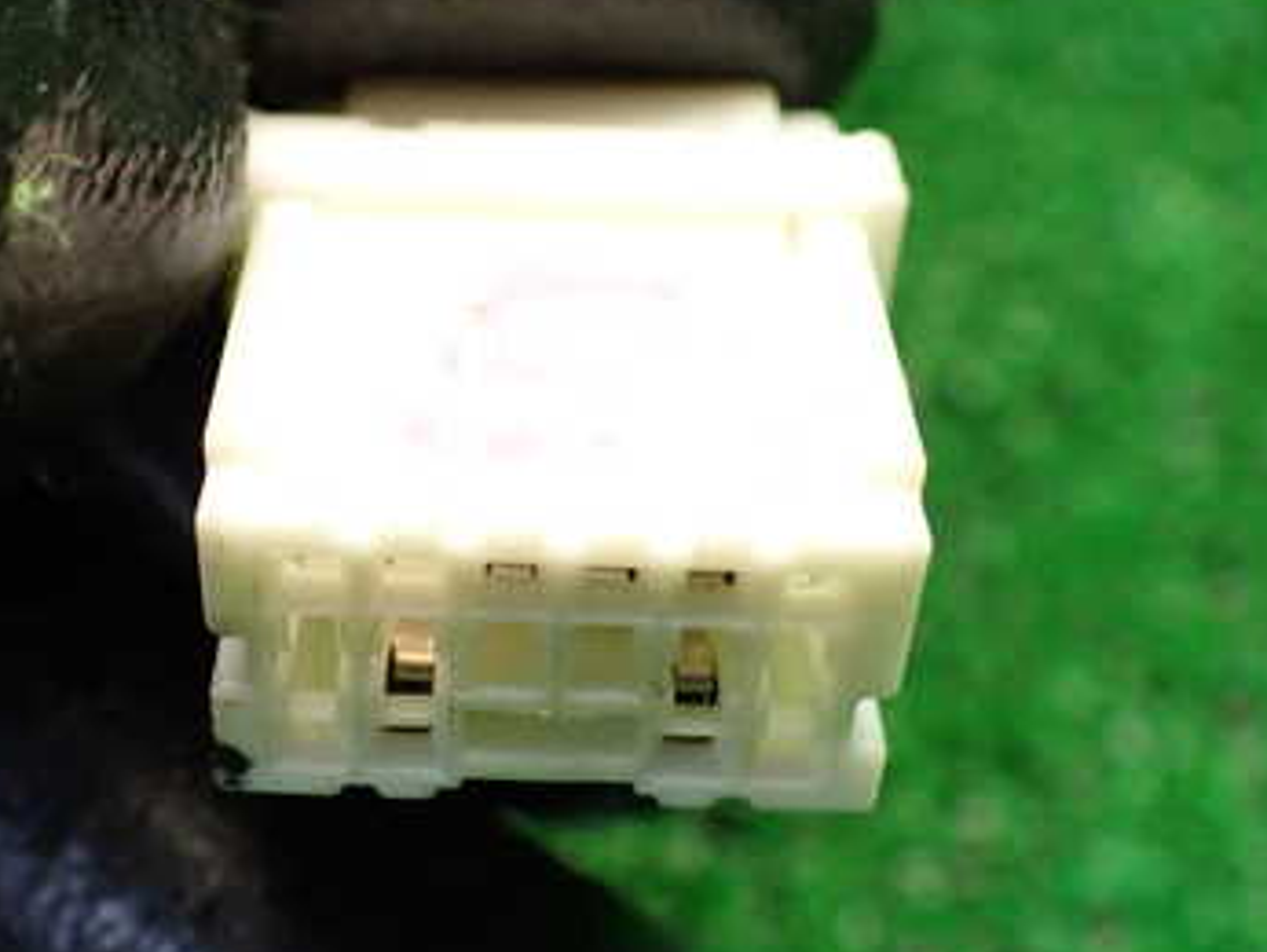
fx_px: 1905
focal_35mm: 52
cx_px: 531
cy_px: 538
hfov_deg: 36.7
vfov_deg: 28.0
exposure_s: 1/125
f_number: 2.3
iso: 320
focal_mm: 5.4
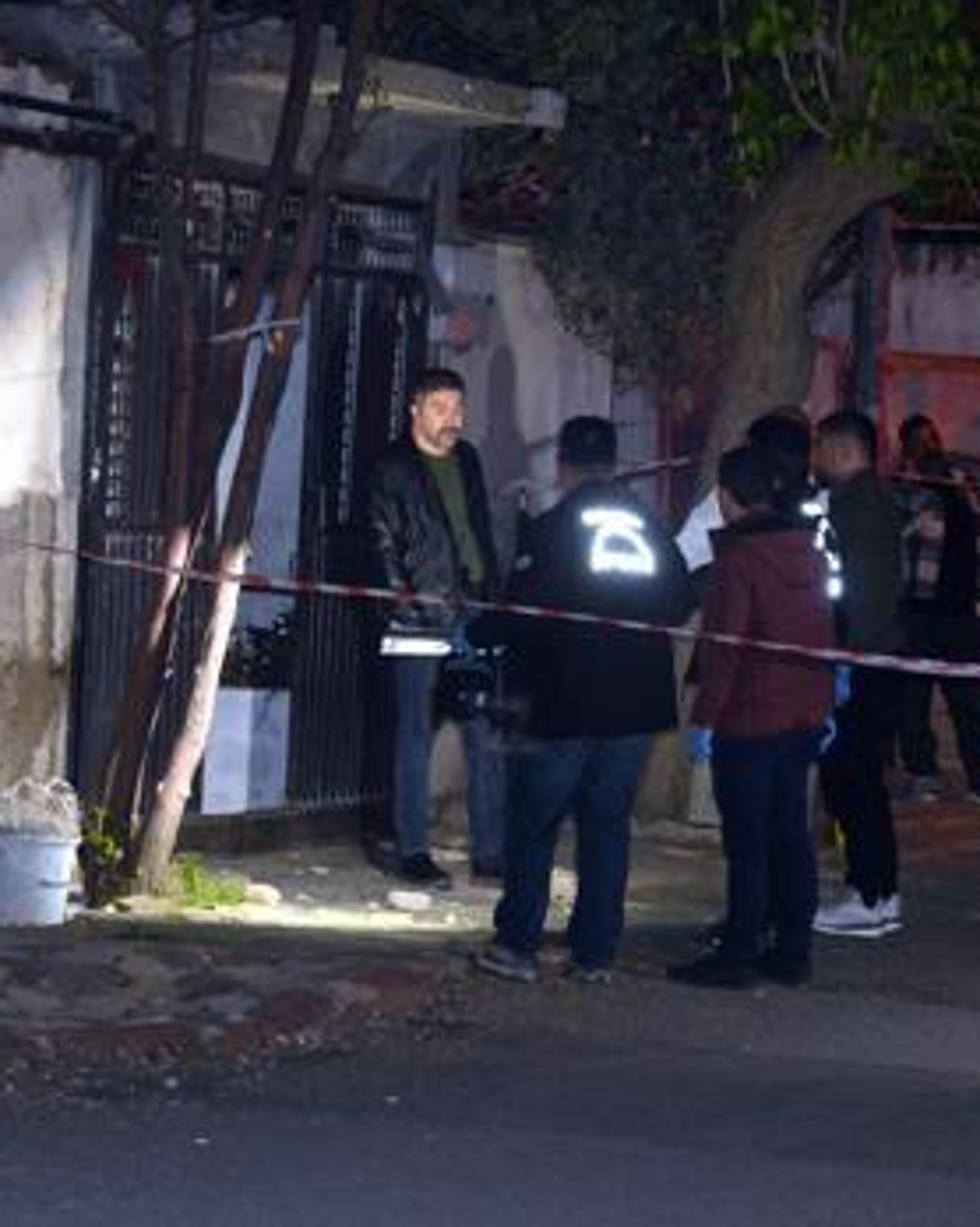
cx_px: 546
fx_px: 6931
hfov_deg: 8.1
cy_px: 614
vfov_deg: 10.1
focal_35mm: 191
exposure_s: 1/60
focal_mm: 135
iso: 5000
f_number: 8
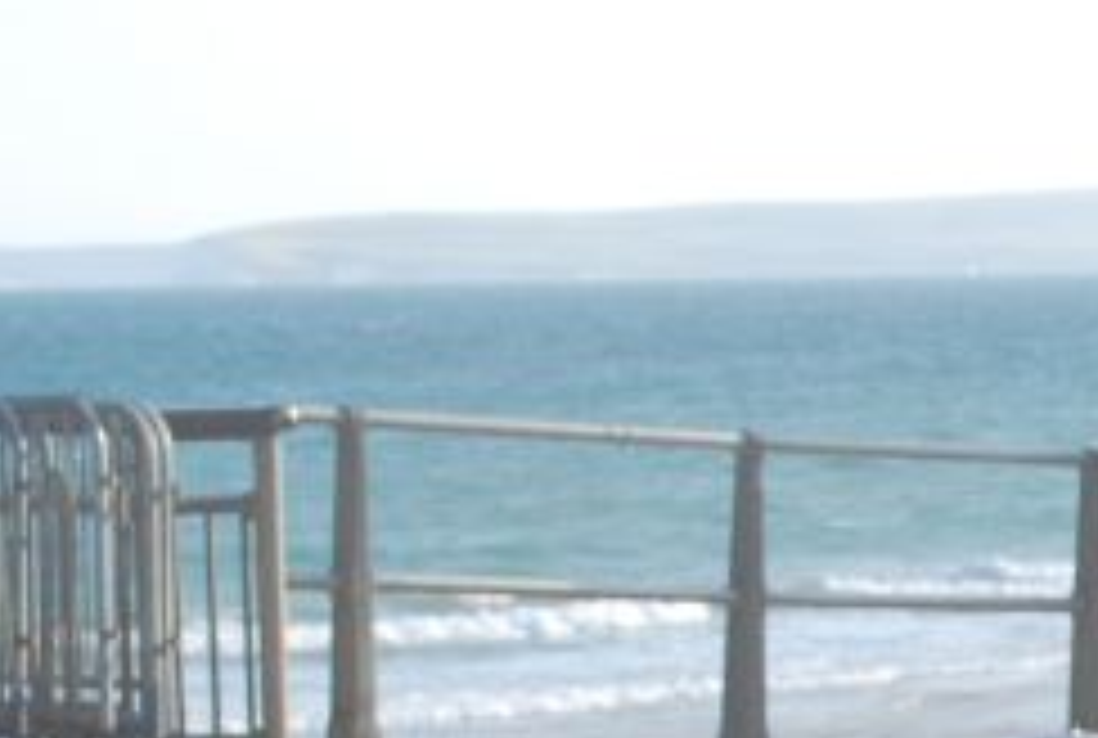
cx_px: 1665
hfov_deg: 9.3
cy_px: 729
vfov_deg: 6.4
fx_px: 6543
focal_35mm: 214
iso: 200
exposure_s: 1/250
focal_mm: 36
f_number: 8
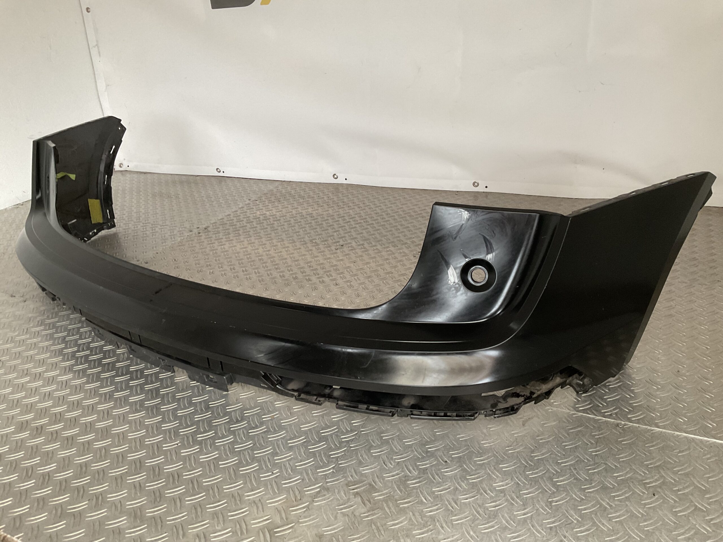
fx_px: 606
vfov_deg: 48.2
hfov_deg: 61.7
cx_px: 362
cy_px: 271
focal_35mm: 29
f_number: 1.8
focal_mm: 3
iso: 80
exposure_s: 1/60
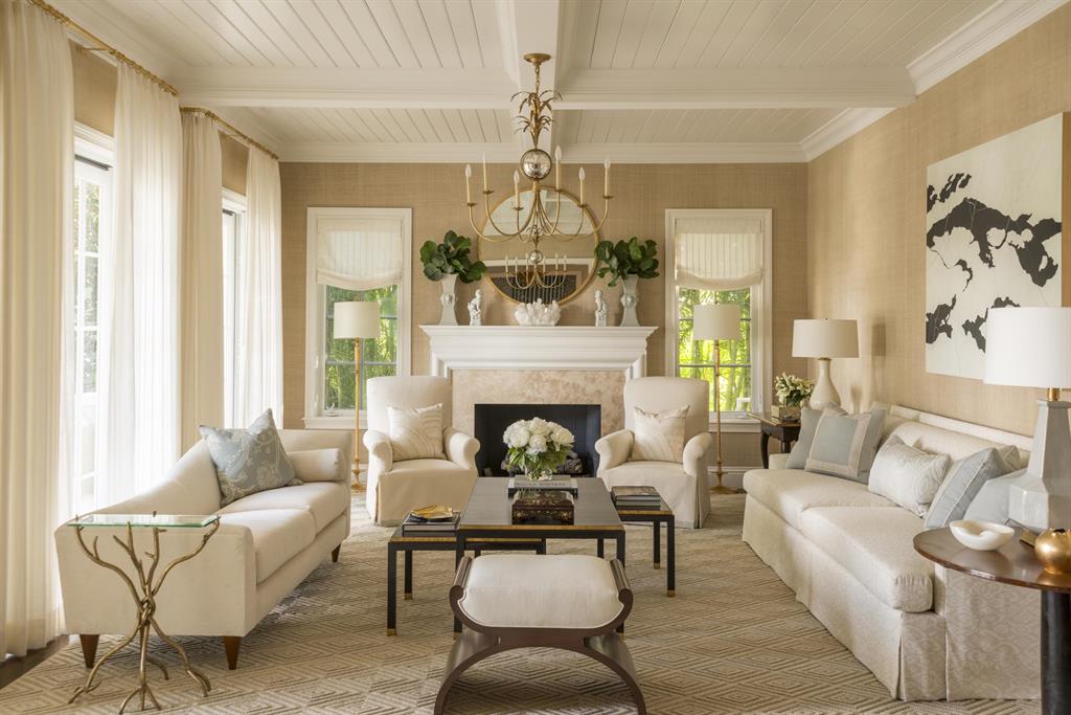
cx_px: 536
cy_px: 358
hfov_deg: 58.7
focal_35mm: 32
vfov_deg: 41.1
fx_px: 952
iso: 100
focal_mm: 32
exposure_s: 1
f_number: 11
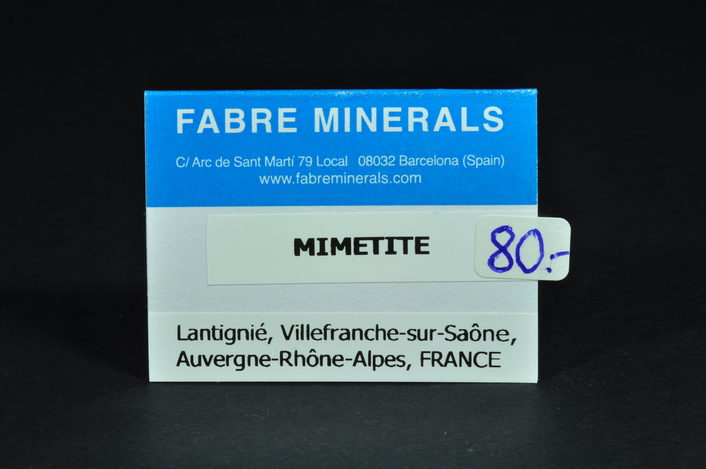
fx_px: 1763
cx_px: 353
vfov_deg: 15.1
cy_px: 234
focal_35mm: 90
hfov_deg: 22.6
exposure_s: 1/2.5
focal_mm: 60
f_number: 25
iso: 250
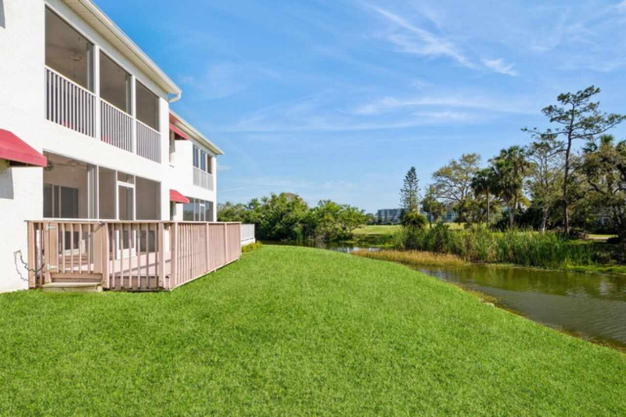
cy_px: 208
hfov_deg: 81.2
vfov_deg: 59.4
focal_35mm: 21
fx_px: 365
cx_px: 313
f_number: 8
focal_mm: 14
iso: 200
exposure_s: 1/640
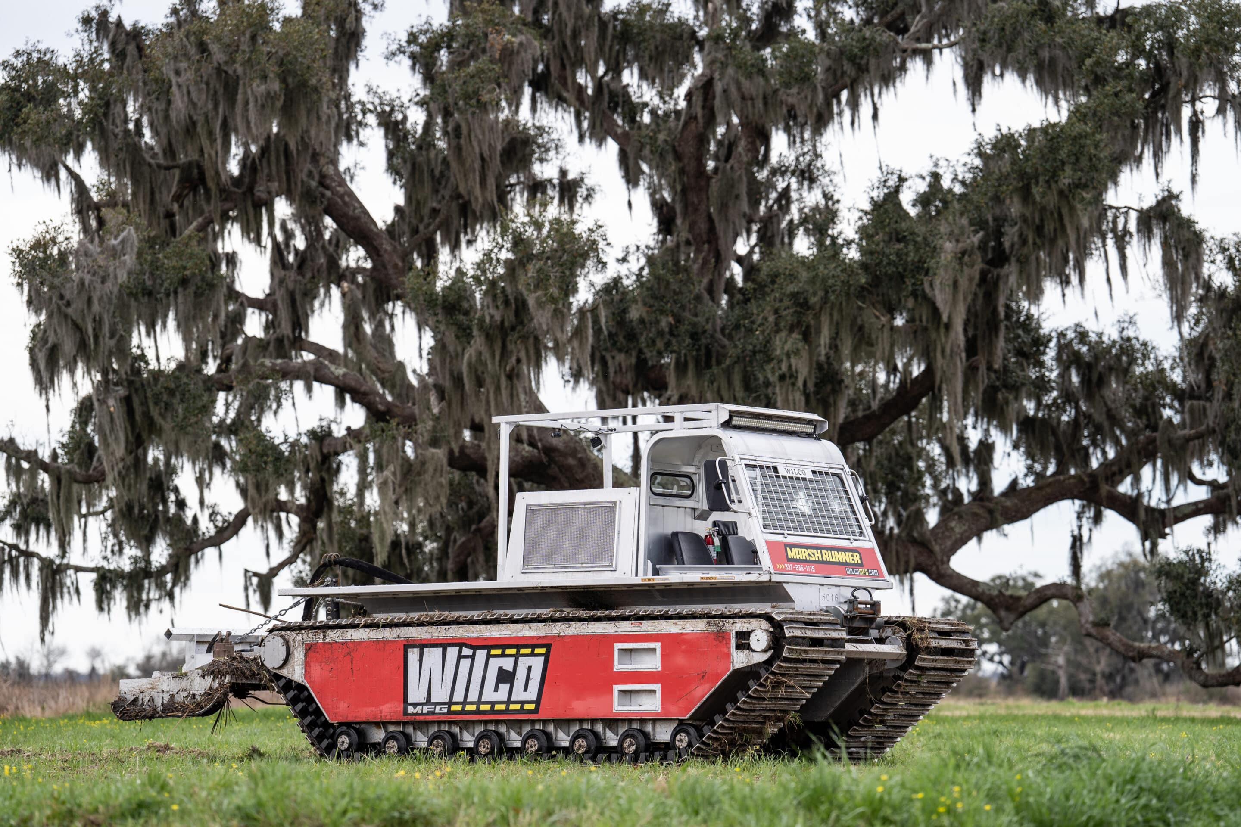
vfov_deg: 11.3
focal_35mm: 121
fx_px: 4171
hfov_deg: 16.9
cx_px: 620
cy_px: 414
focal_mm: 121
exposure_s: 1/1000
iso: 200
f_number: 3.2
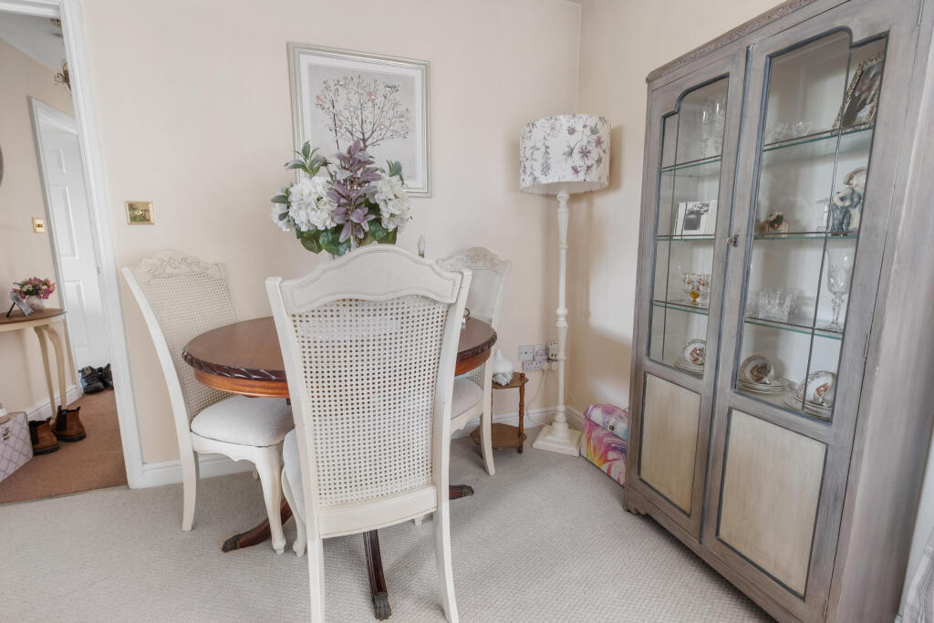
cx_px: 467
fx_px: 389
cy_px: 312
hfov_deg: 100.4
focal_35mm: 15
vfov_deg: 77.3
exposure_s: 3.7
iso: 160
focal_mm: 10
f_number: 8
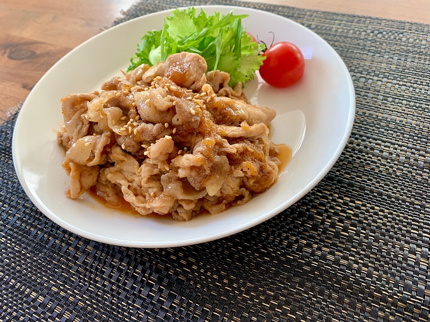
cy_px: 161
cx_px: 215
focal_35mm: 26
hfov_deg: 67.3
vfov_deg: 53.0
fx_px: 323
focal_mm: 4.25
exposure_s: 1/84
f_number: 1.8
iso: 100
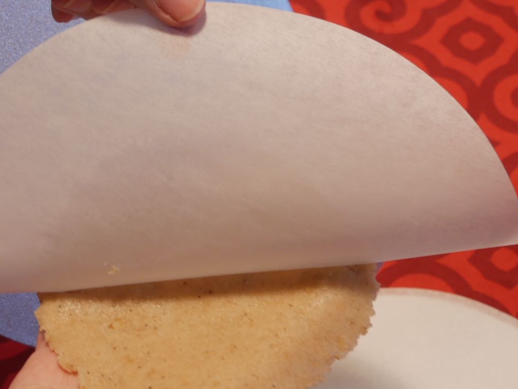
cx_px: 330
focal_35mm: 92
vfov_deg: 16.0
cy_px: 292
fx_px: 1377
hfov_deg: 21.3
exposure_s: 1/8
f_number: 4.1
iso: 200
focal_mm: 20
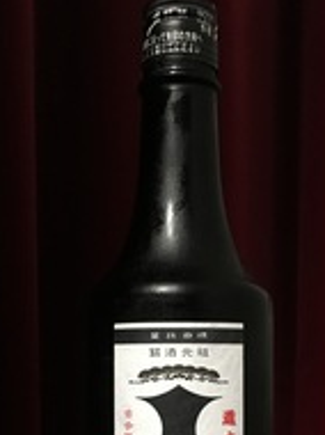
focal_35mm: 55
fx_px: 690
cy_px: 387
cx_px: 183
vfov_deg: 33.3
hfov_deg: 26.5
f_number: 2.2
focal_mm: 4.15
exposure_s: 1/15
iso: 200
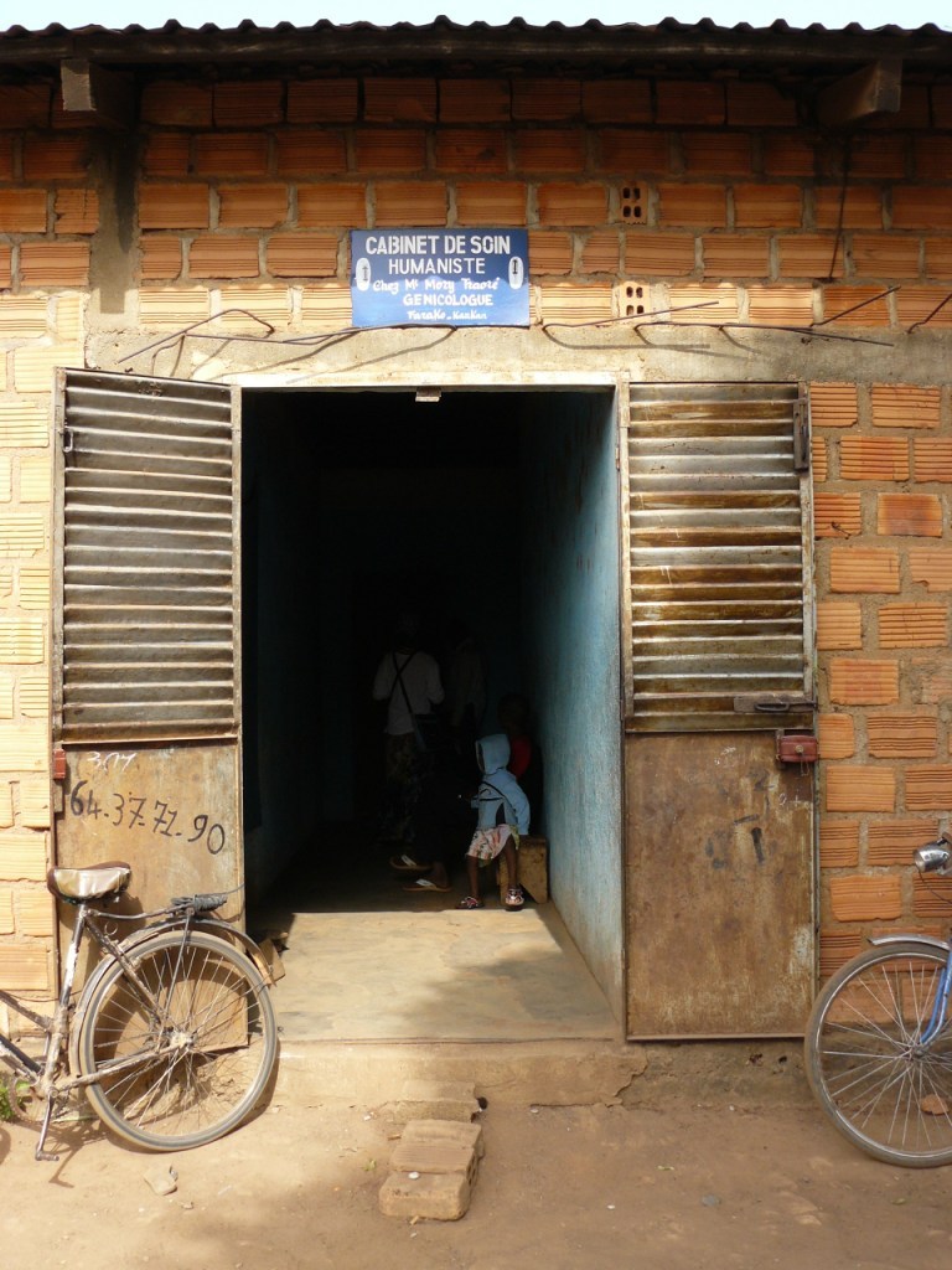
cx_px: 476
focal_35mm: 36
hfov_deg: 39.7
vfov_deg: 51.4
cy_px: 635
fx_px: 1320
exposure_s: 1/200
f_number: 4
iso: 100
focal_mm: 6
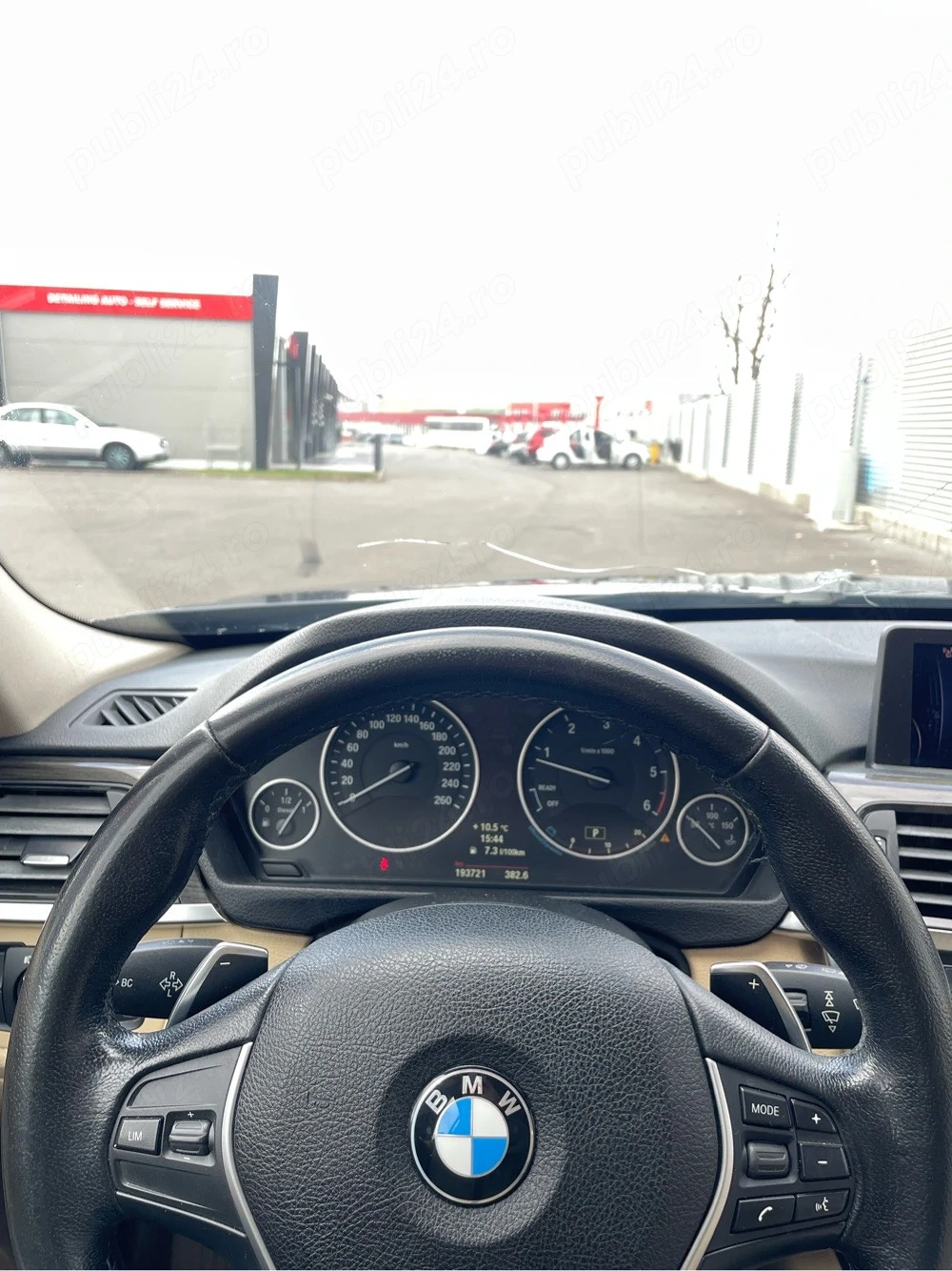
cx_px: 476
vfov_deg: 67.3
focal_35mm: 26
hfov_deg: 53.0
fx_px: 954
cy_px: 636
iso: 64
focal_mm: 4.2
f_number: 1.6
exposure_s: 1/121
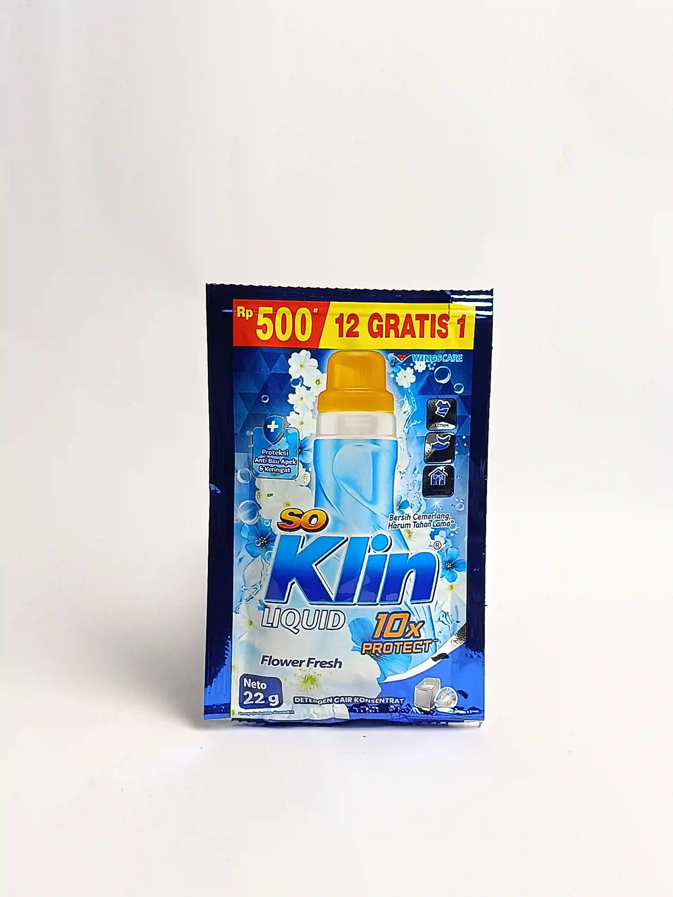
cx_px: 336
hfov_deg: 30.9
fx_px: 1218
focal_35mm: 47
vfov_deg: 40.4
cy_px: 448
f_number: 1.7
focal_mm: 5.24
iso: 163
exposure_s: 1/100
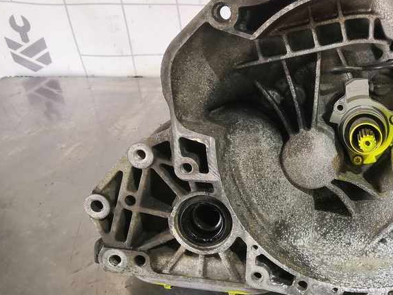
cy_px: 135
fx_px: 545
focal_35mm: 48
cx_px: 323
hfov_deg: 38.0
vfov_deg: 30.3
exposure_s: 1/50
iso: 125
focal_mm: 3.95
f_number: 1.8
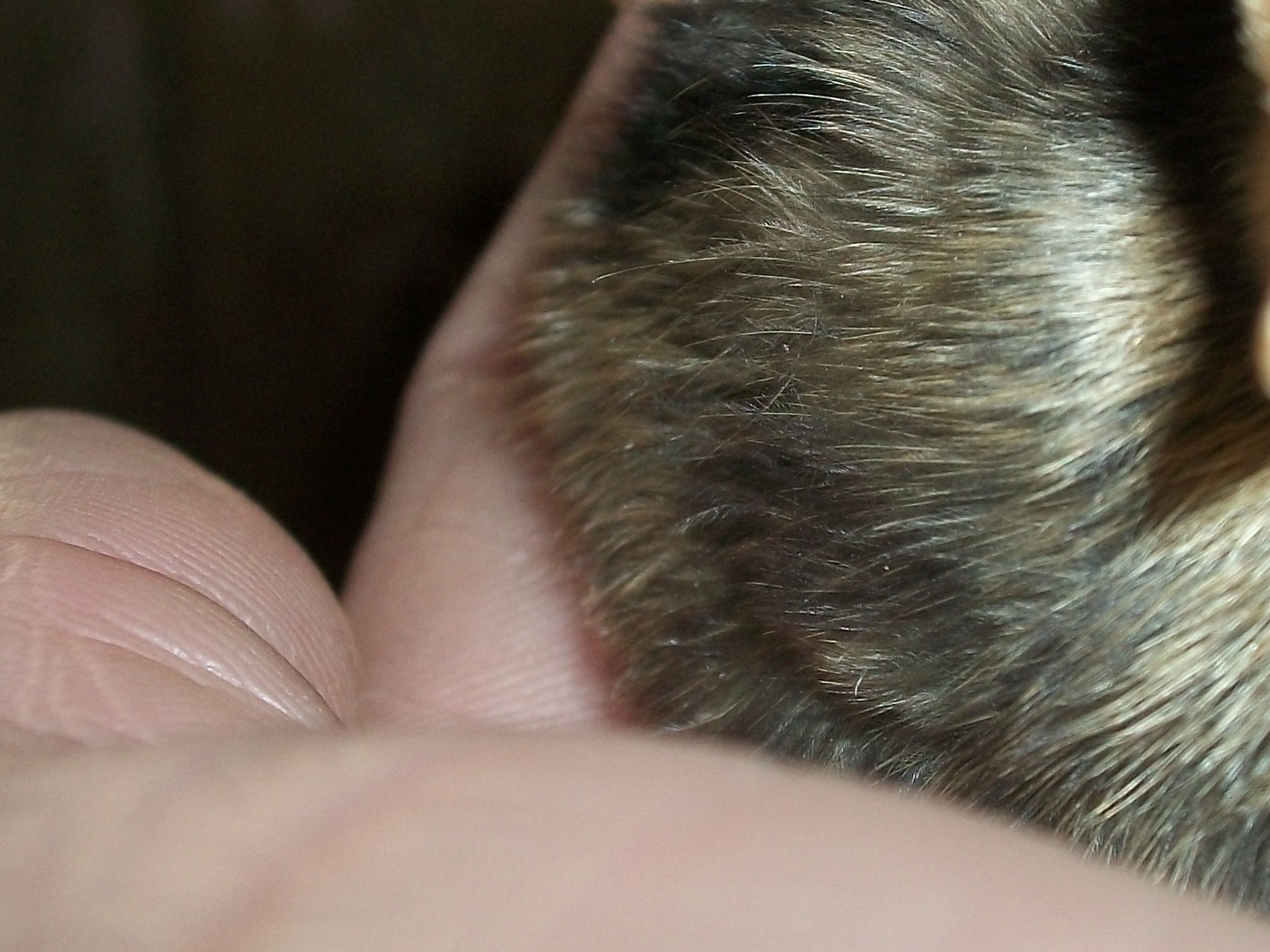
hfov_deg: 21.8
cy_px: 529
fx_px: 3265
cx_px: 953
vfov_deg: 16.6
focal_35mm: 89
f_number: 3.2
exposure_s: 1/80
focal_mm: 7.1
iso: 80
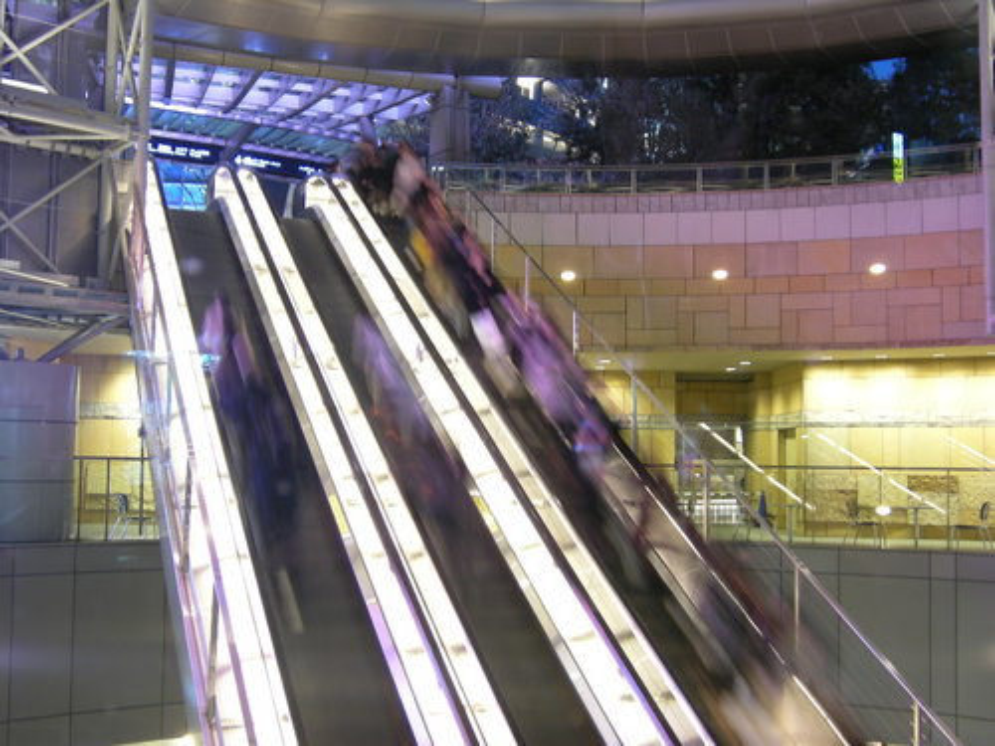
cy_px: 373
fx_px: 1293
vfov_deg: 32.2
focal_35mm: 45
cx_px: 498
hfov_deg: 42.1
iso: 64
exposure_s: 2
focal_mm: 7.5
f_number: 3.5
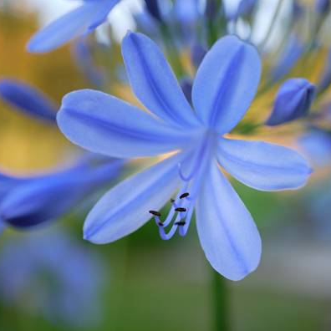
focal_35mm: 58
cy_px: 166
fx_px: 627
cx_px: 187
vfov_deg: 29.6
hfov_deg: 29.5
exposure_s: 1/110
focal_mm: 30
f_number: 2.8
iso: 160
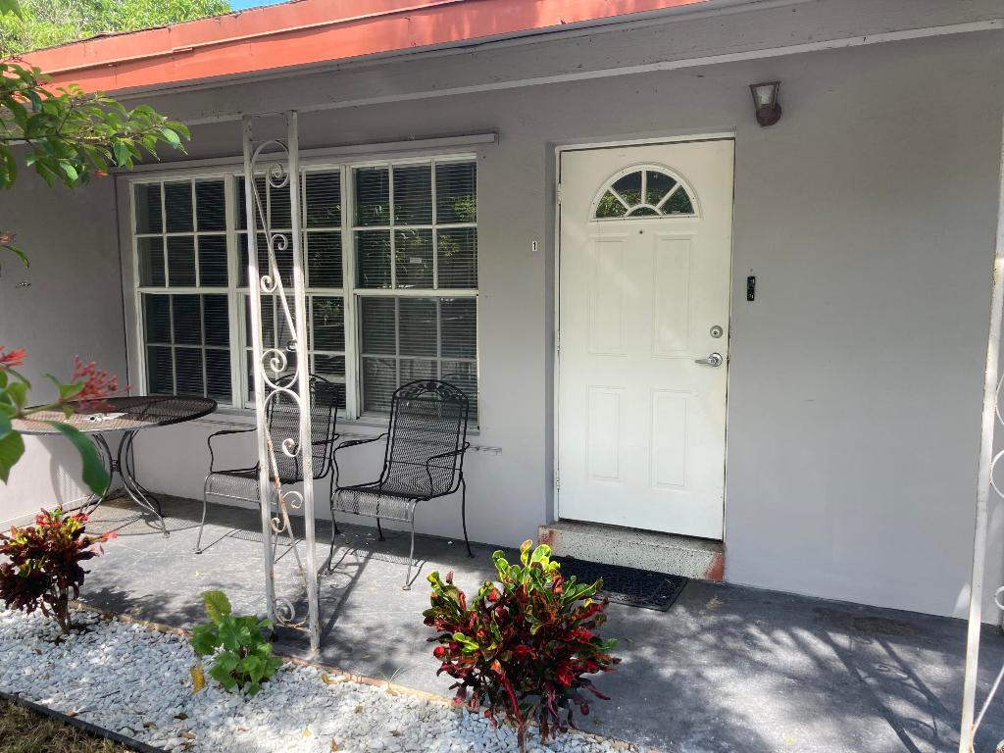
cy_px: 376
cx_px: 502
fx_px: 812
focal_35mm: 28
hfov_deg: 63.4
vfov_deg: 49.7
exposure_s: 1/261
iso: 20
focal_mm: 3.99
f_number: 1.8
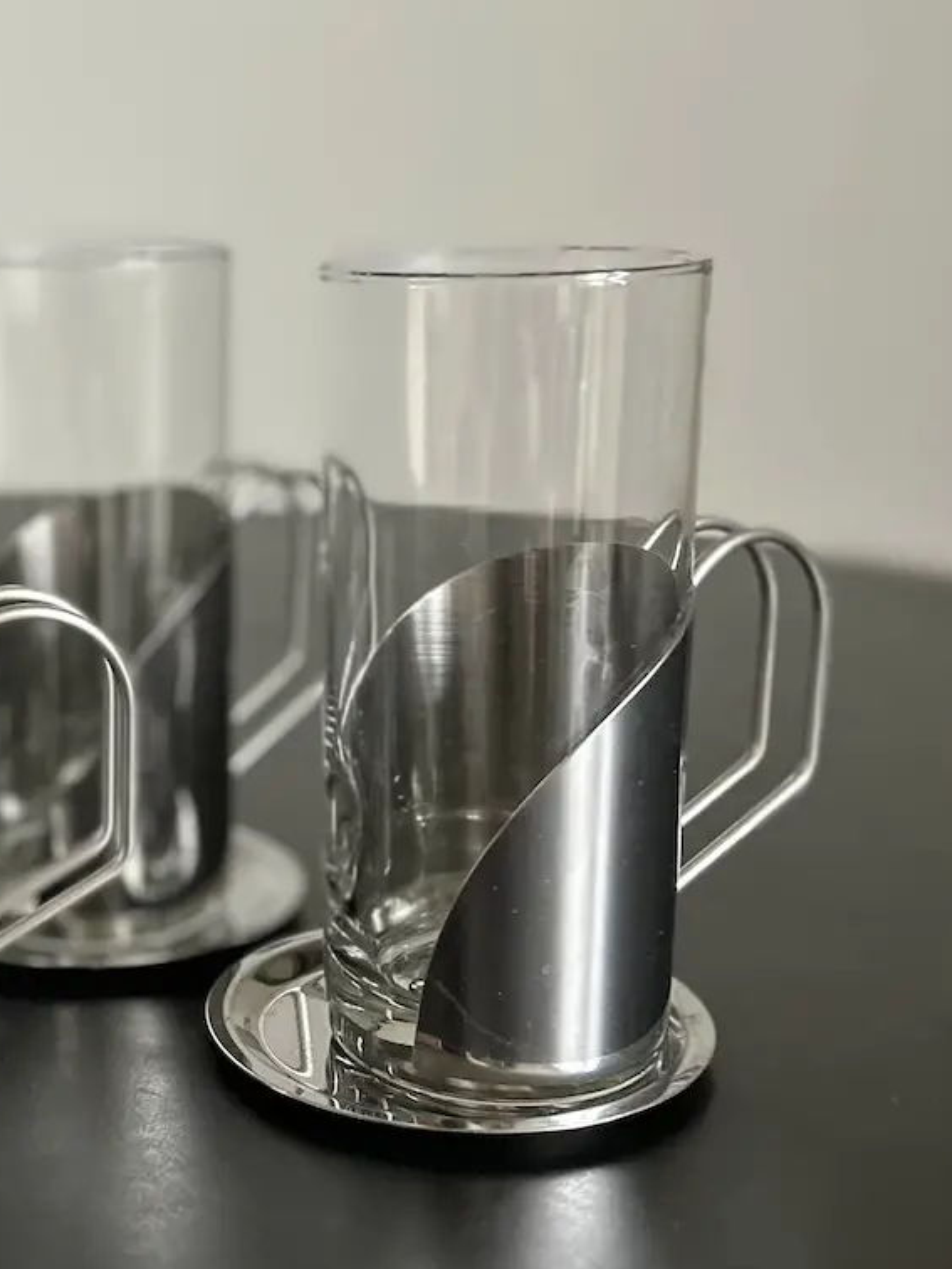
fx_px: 2017
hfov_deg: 25.5
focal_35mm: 55
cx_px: 42
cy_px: 588
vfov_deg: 34.9
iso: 160
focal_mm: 5.7
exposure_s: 1/60
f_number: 1.5
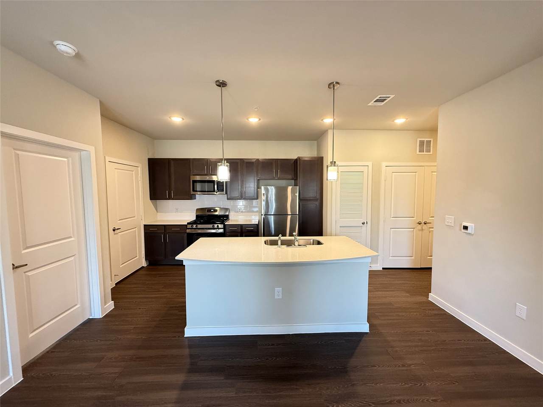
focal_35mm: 14
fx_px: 220
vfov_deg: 85.7
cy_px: 204
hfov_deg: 102.1
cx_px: 272
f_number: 2.2
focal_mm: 2.22
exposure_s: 1/60
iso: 320
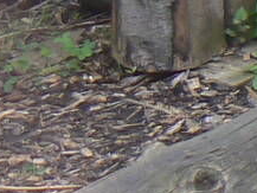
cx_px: 762
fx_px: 1969
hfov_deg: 6.8
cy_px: -445
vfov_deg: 5.2
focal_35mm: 265
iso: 80
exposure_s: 1/50
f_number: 3.2
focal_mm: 6
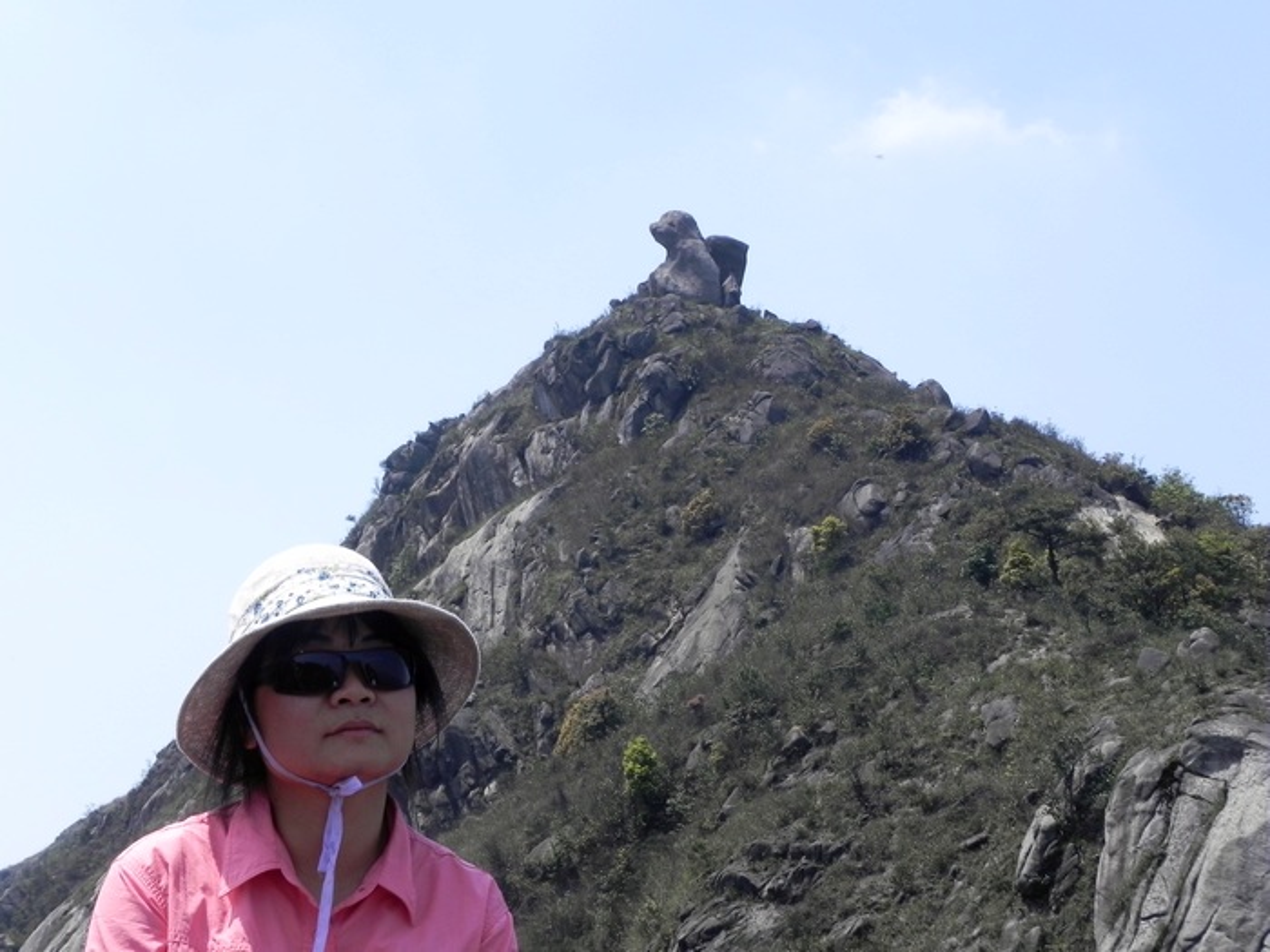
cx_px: 635
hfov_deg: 33.2
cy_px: 476
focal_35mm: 58
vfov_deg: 25.2
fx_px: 2128
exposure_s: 1/363
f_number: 6.3
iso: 160
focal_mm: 10.3
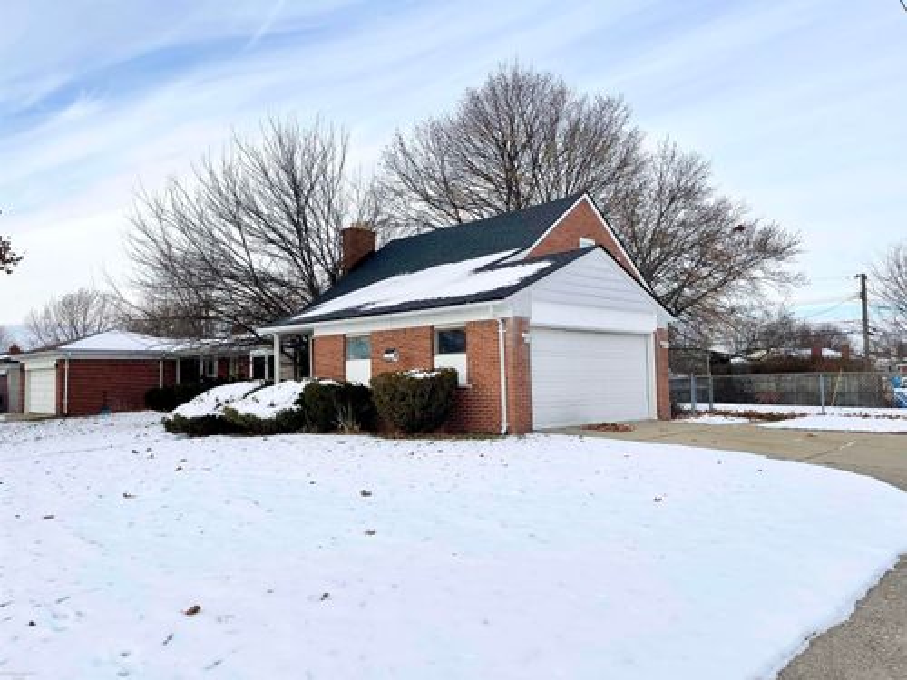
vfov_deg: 54.9
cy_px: 340
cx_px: 454
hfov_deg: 69.4
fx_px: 655
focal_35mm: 25
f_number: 1.6
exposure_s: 1/4202
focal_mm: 5.1
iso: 32
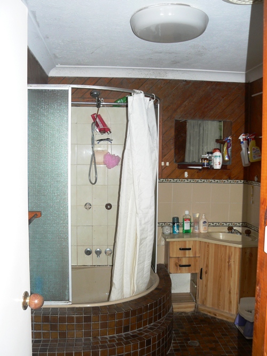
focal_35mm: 36
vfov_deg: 51.4
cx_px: 134
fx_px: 370
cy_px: 178
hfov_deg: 39.6
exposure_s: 1/80
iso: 100
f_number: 2.8
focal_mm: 6
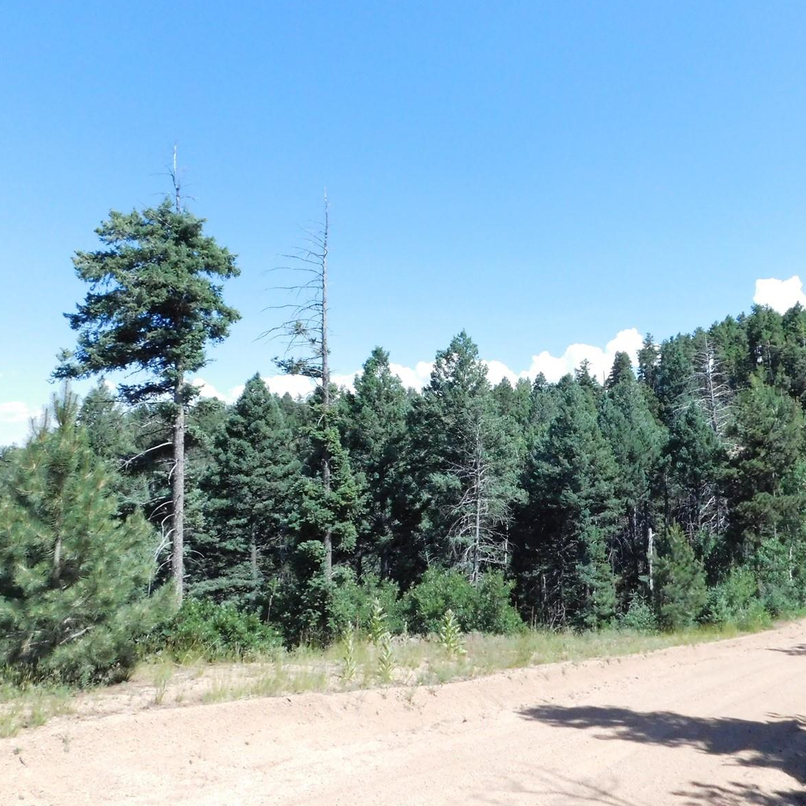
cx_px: 507
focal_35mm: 28
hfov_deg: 56.6
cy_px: 402
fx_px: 738
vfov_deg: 57.3
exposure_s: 1/1500
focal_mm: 4
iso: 800
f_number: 6
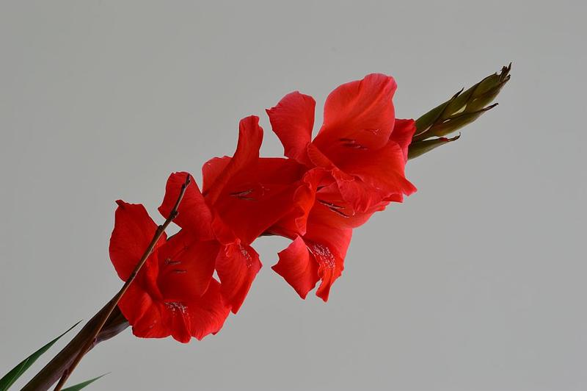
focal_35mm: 300
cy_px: 196
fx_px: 4888
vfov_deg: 4.6
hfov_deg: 6.9
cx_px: 294
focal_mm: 200
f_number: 18
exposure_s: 1/1.3
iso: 100
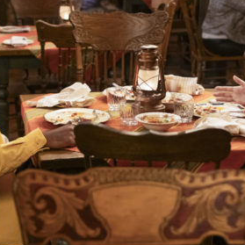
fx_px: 777
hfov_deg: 17.9
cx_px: 131
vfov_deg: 17.9
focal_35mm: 97
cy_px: 107
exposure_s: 1/160
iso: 6400
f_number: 2.2
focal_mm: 35
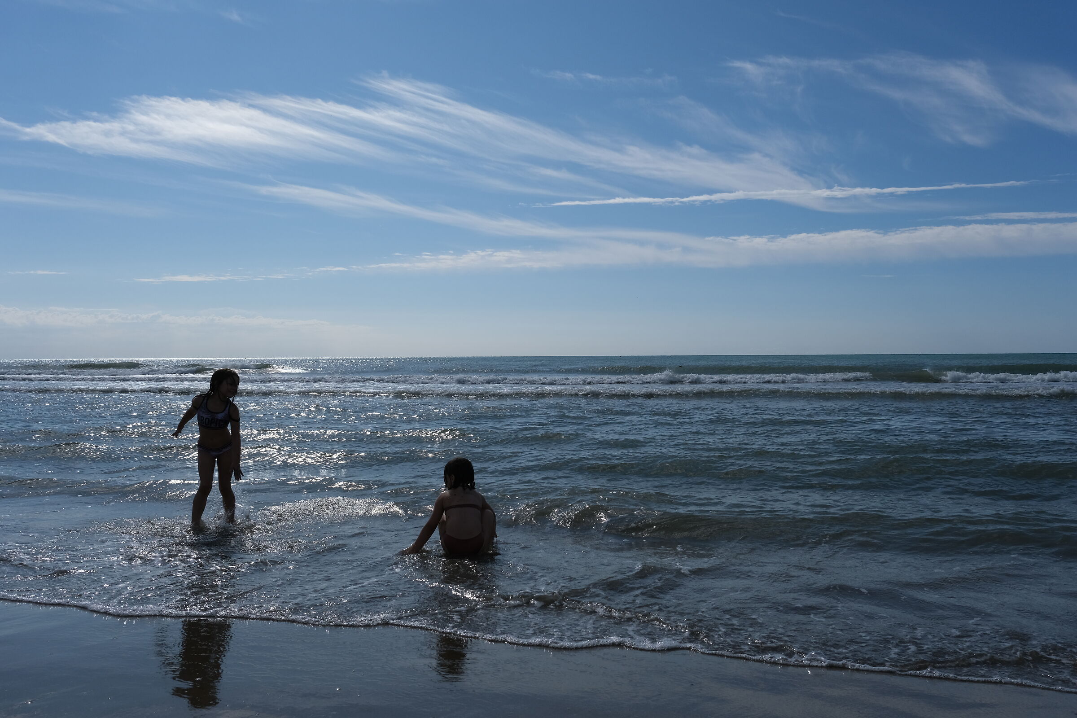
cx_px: 538
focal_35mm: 29
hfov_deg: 63.7
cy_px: 359
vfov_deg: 45.0
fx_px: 868
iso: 400
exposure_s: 1/2500
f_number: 9
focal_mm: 19.2
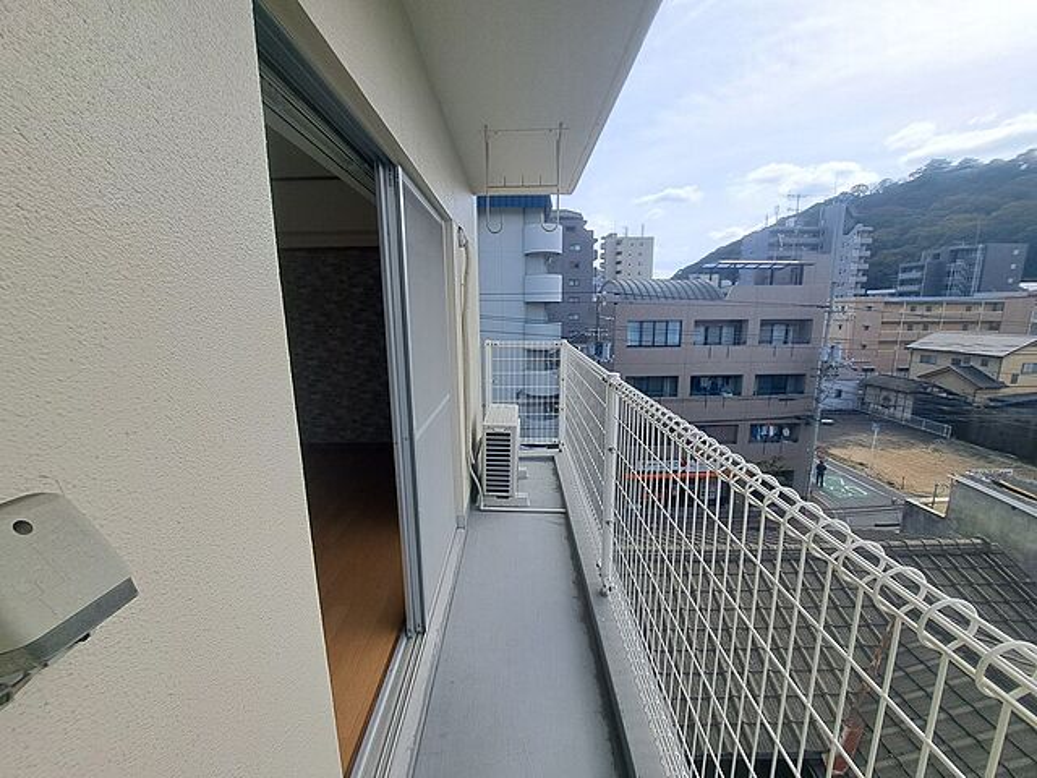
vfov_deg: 89.9
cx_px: 518
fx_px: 389
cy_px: 389
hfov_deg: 106.2
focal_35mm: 13
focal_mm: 1.74
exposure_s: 1/1272
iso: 50
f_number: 2.2
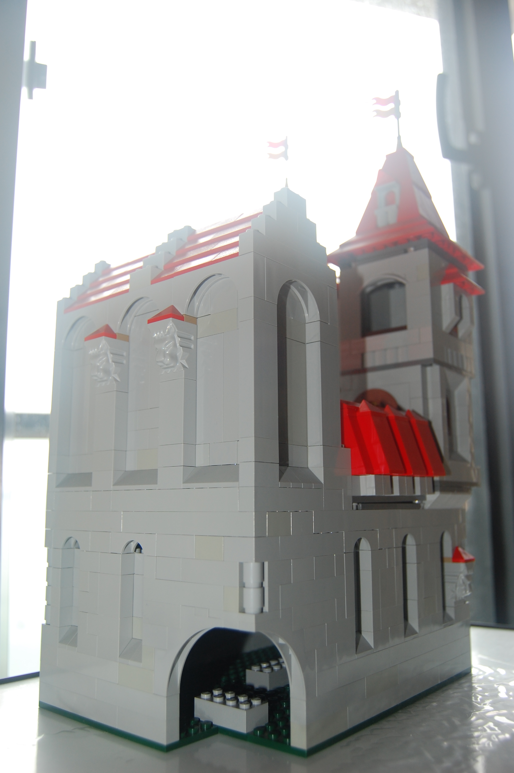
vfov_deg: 62.0
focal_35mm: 30
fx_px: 644
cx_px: 257
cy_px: 386
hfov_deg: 43.5
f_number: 3.8
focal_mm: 20
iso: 250
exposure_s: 1/60
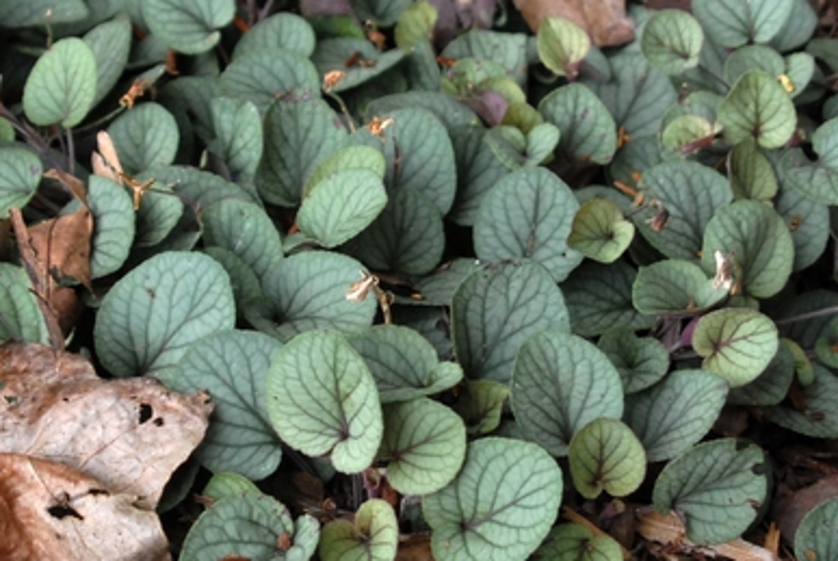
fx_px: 3519
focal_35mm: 151
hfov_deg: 13.6
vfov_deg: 9.1
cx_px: 290
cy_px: 291
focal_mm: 38
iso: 400
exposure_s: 1/80
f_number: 4.5
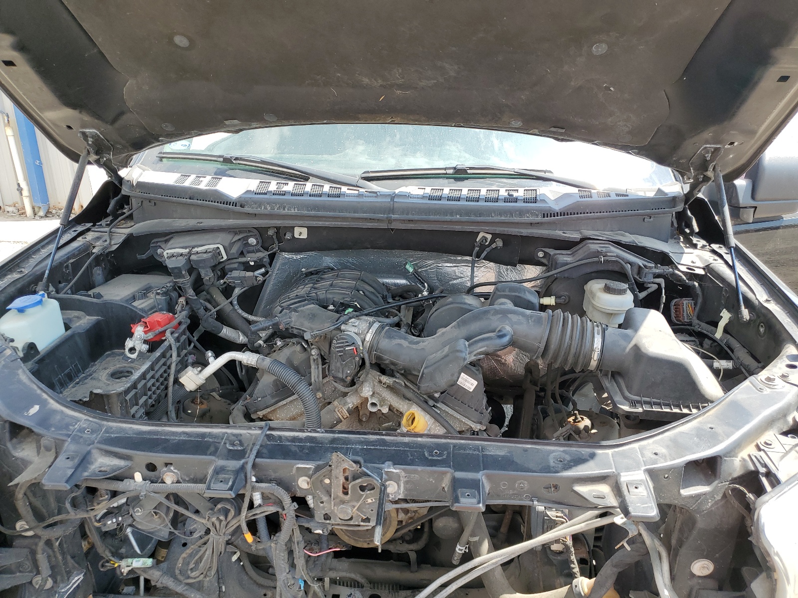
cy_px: 299
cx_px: 399
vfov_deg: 53.1
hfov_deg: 67.3
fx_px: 599
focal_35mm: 26
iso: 50
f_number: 1.5
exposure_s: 1/769
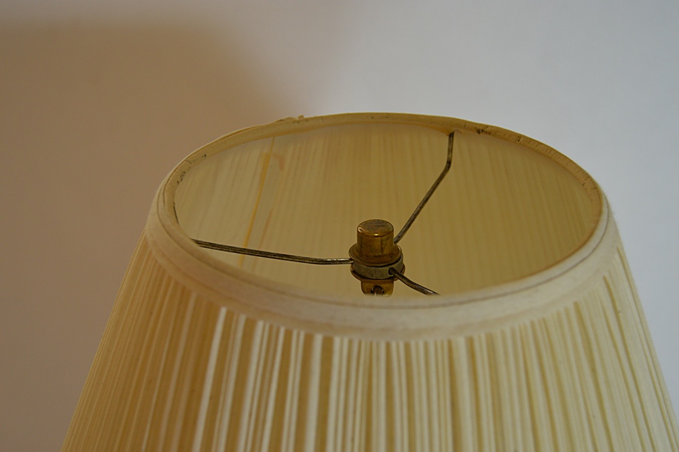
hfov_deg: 49.6
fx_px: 735
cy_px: 226
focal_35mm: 39
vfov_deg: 34.2
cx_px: 340
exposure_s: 1/80
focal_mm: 26
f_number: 4.5
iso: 400
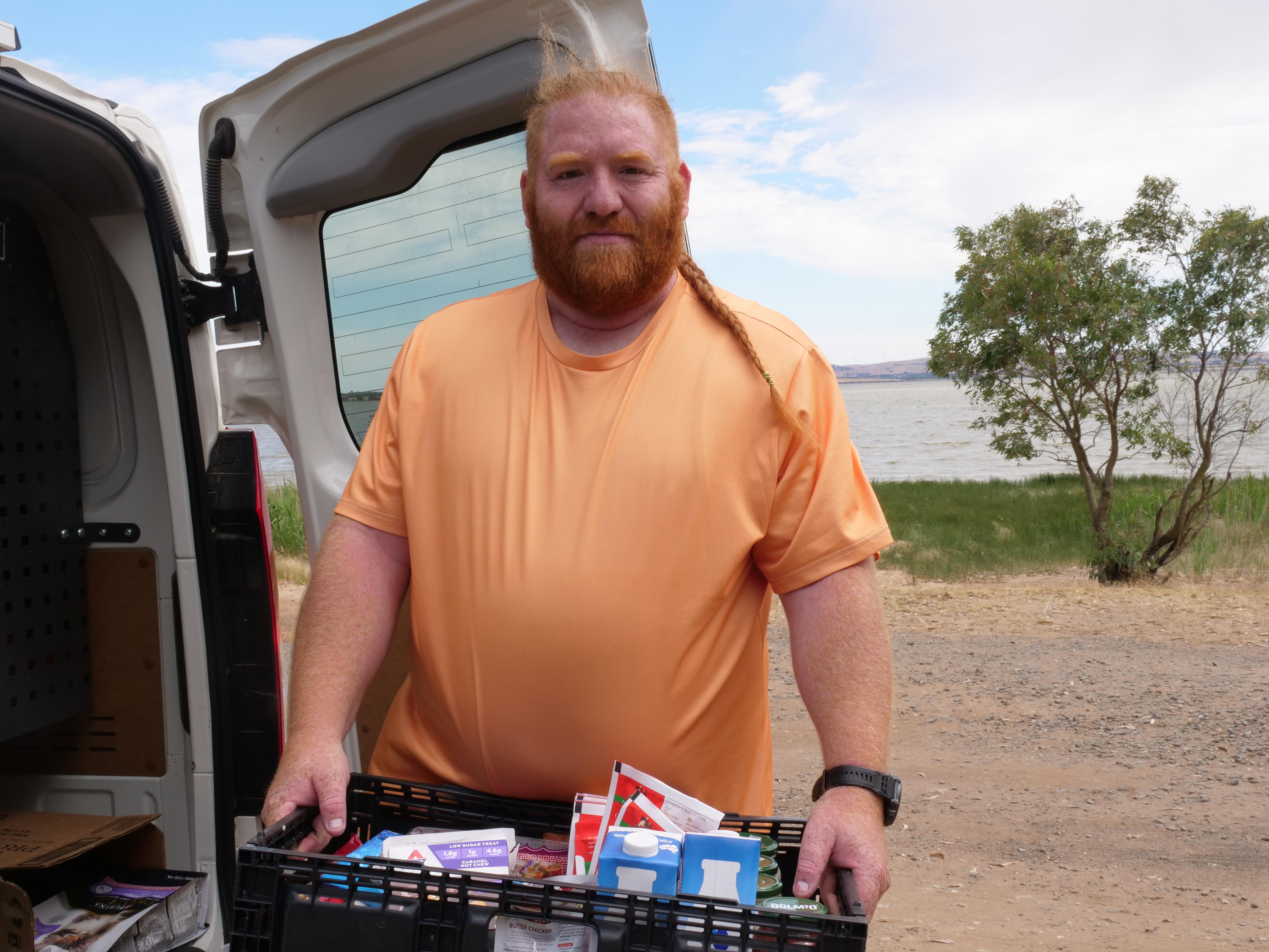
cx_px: 631
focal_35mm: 41
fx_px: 1503
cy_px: 482
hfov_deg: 45.8
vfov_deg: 35.1
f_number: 14
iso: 400
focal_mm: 20
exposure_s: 1/160
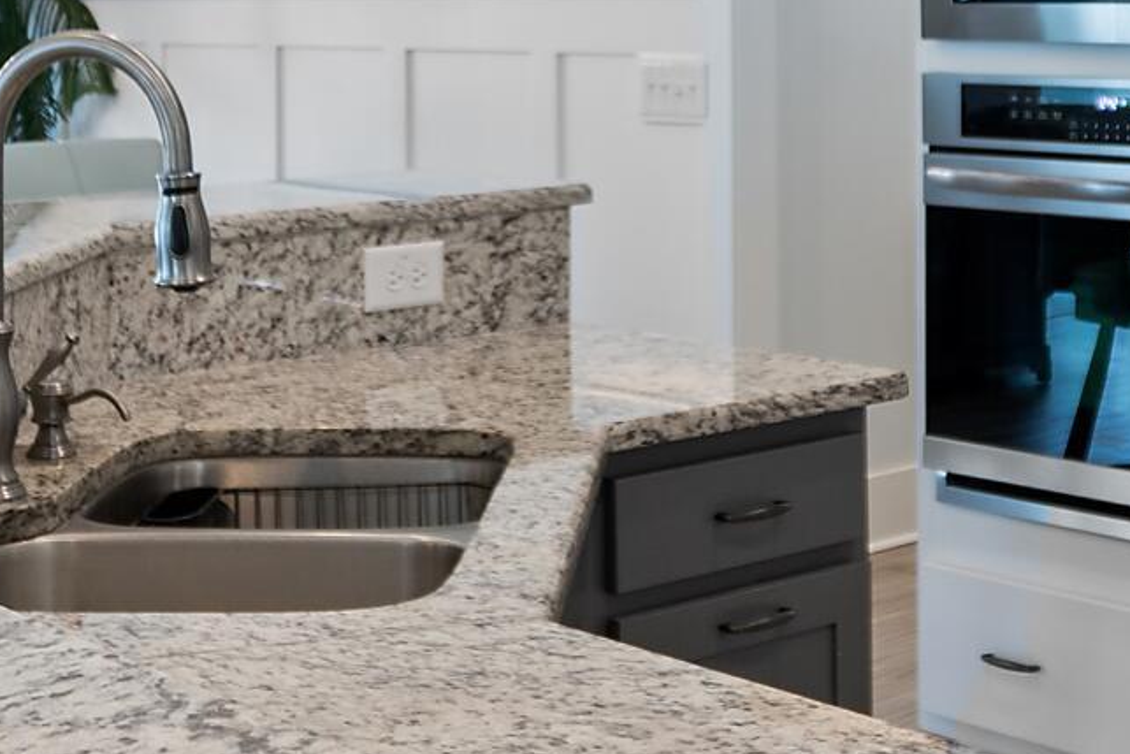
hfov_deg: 28.8
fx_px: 2198
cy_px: -19
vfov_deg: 18.9
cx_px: 640
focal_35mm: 70
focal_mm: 10
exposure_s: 1/8
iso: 100
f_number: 4.5
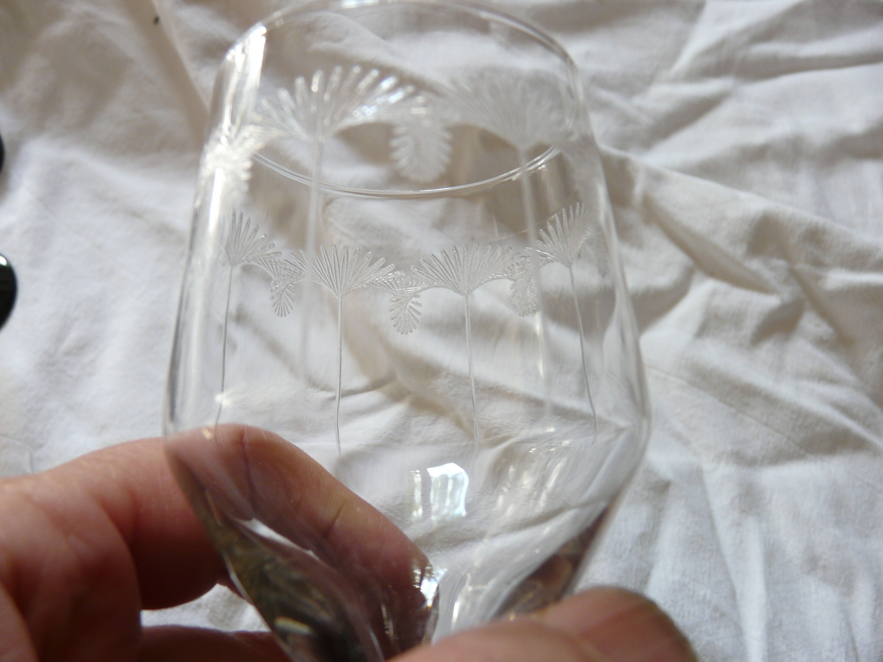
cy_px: 331
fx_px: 714
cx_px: 442
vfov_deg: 49.7
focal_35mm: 28
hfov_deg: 63.4
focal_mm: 4.6
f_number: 2.8
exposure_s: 1/40
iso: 100
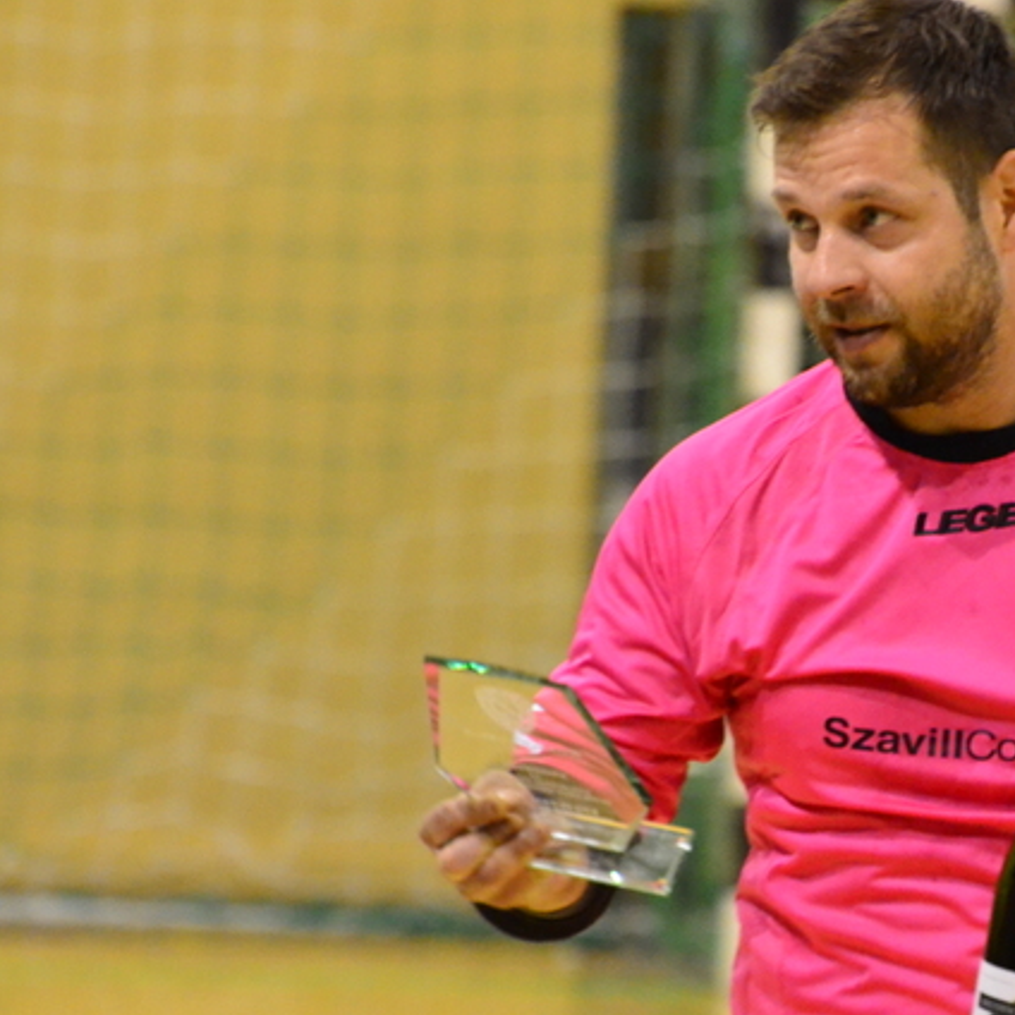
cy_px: 591
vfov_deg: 3.5
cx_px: 926
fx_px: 16720
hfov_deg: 3.5
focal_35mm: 504
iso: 5000
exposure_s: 1/200
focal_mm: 210
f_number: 5.6
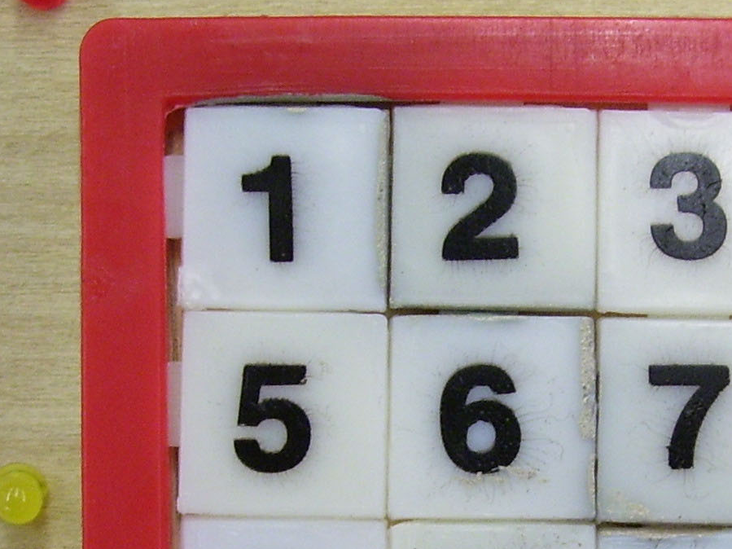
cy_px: 530
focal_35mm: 106
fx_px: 2241
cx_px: 540
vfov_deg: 13.8
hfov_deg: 18.4
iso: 125
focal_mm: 6
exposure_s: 1/30
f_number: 2.7
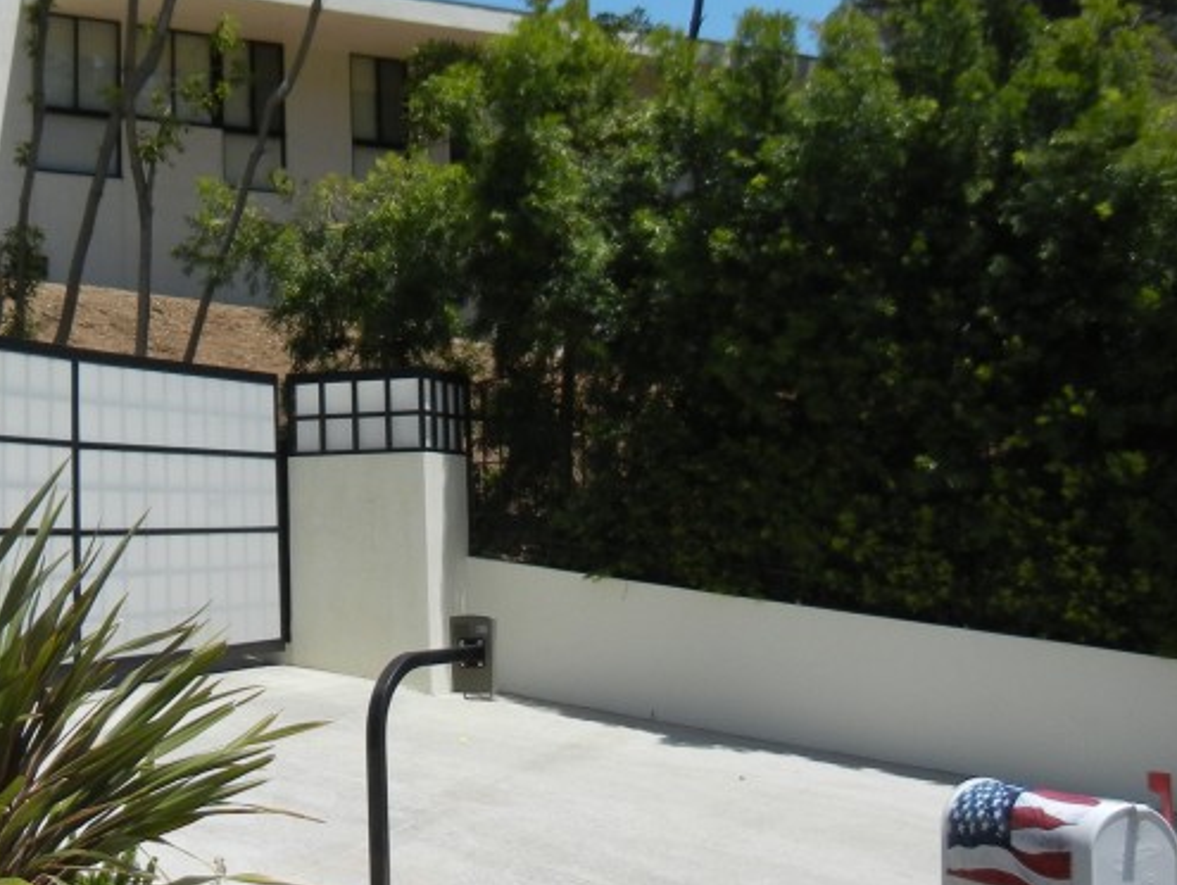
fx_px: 2110
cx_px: 247
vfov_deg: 23.4
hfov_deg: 30.5
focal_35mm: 62
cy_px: 221
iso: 160
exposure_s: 1/506
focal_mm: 5.4
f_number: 7
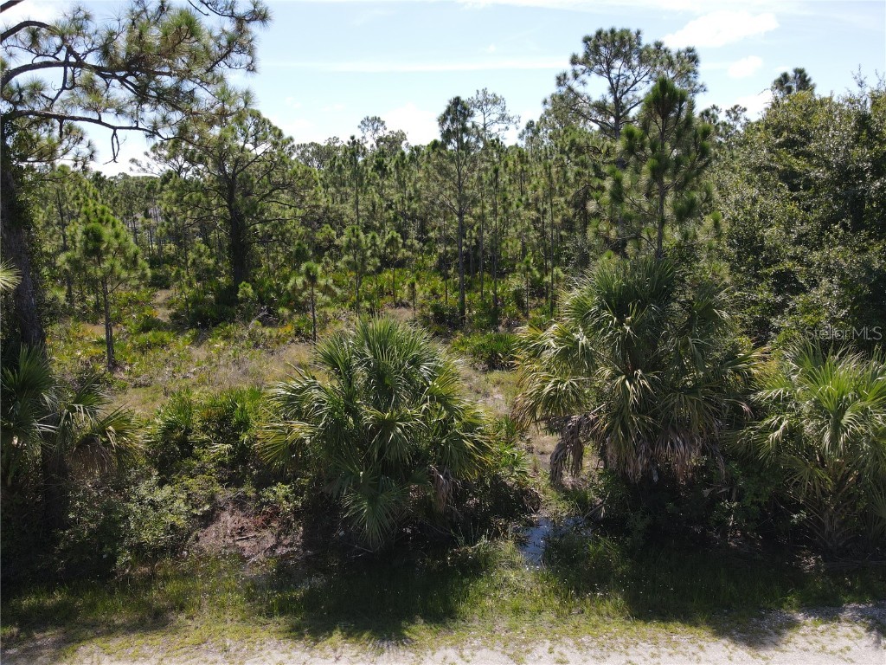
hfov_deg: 71.6
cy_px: 332
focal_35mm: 24
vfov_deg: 56.8
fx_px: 614
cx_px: 443
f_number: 2.8
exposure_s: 1/350
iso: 110
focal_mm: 4.5
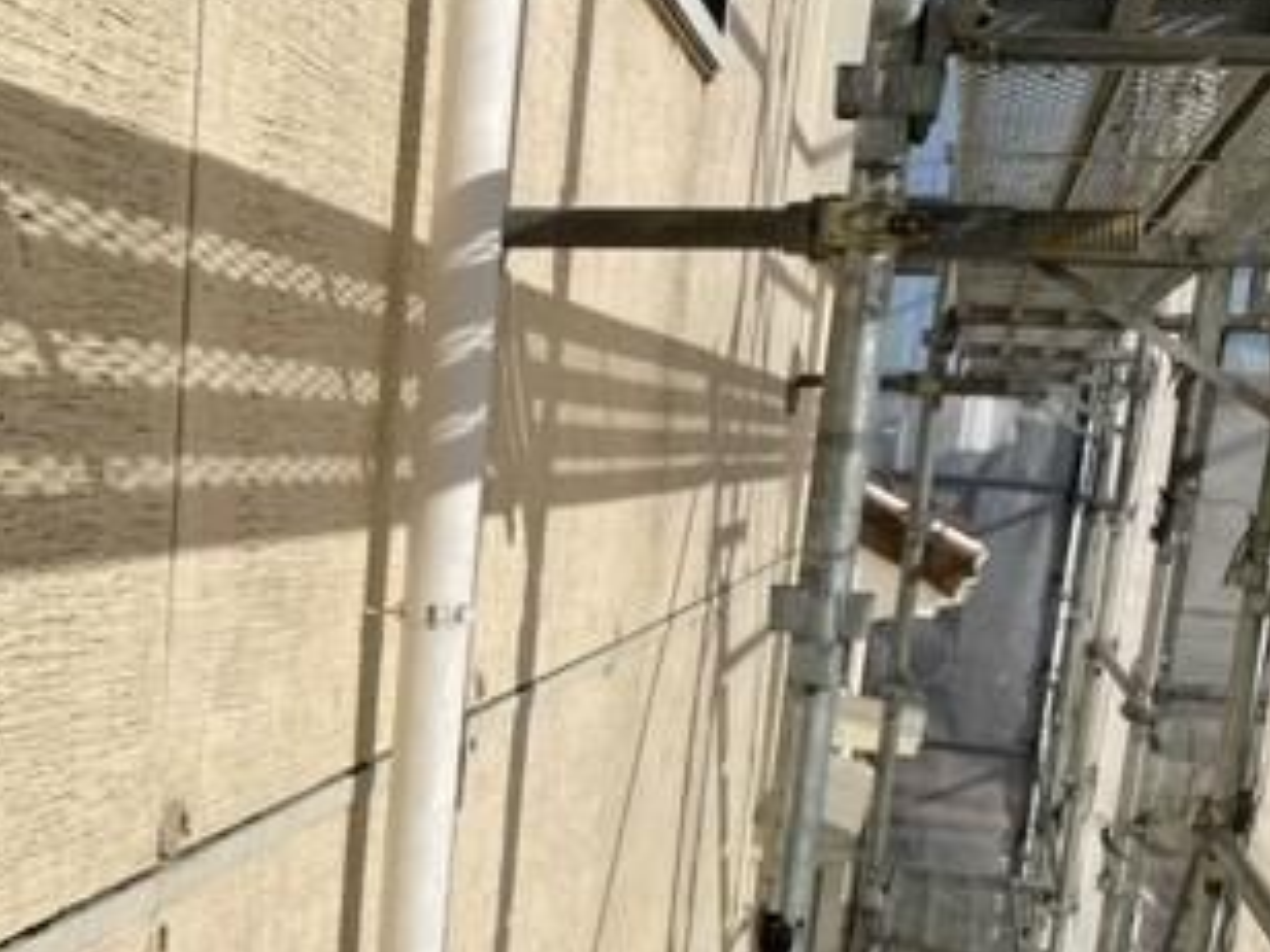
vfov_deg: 26.3
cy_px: 828
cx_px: 301
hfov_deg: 34.7
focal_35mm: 54
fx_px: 1981
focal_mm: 4.2
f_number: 1.6
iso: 32
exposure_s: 1/4132
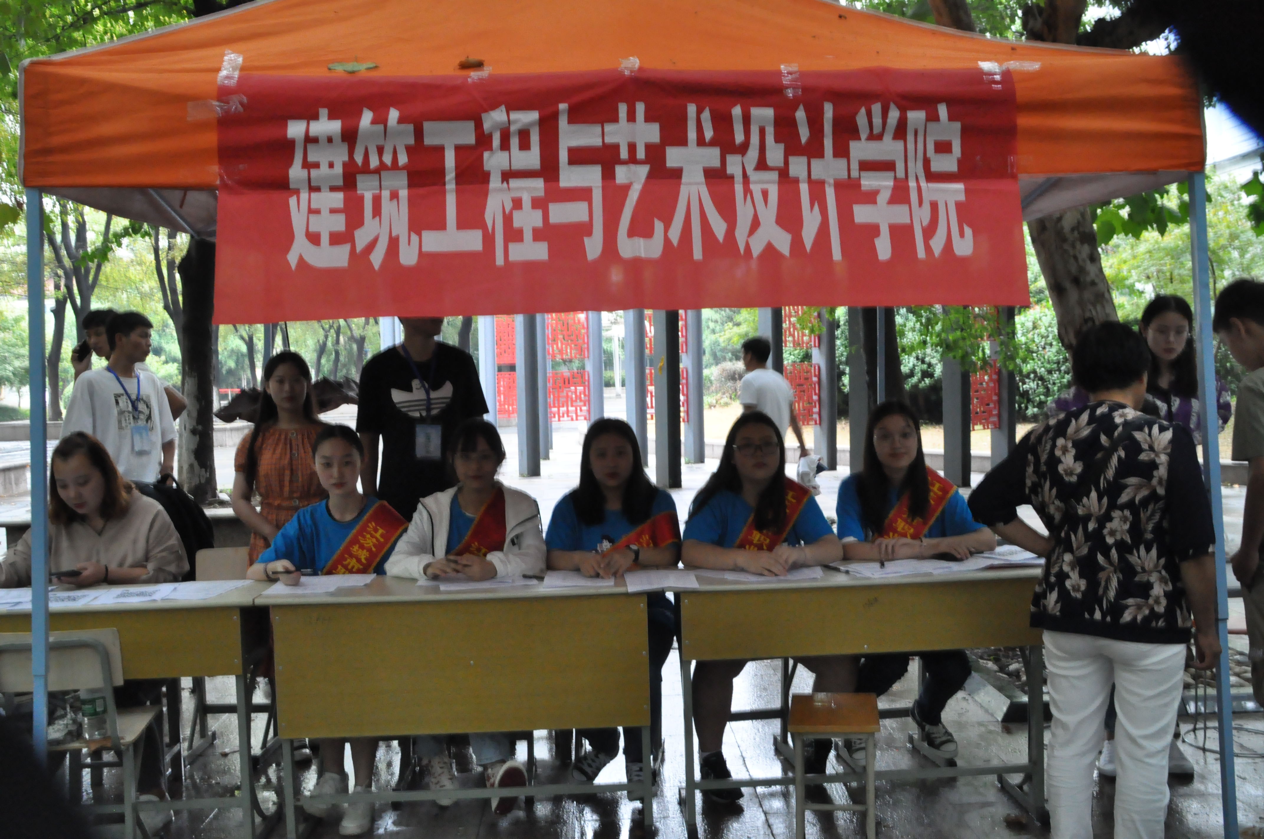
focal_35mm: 38
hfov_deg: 51.3
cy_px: 420
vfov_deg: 35.4
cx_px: 632
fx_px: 1315
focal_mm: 25
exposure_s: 1/30
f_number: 11
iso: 2500
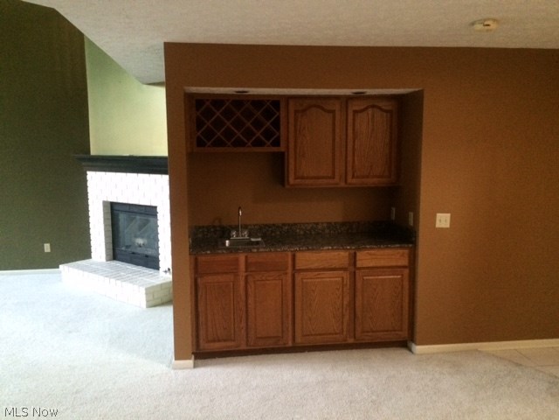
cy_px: 210
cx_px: 280
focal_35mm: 29
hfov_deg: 61.7
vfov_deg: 48.2
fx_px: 468
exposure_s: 1/15
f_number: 2.2
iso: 320
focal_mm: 4.15
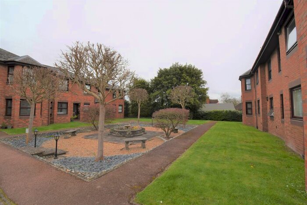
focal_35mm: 15
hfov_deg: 100.4
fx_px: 128
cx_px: 154
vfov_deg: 77.4
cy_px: 102
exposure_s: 1/200
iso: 100
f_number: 8
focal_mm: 10
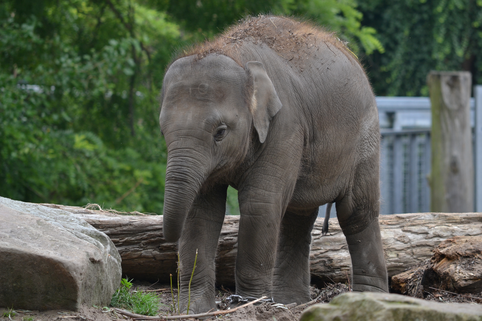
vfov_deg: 3.5
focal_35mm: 390
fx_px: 5221
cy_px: 160
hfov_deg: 5.3
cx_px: 241
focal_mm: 260
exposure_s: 1/320
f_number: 5.6
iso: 400
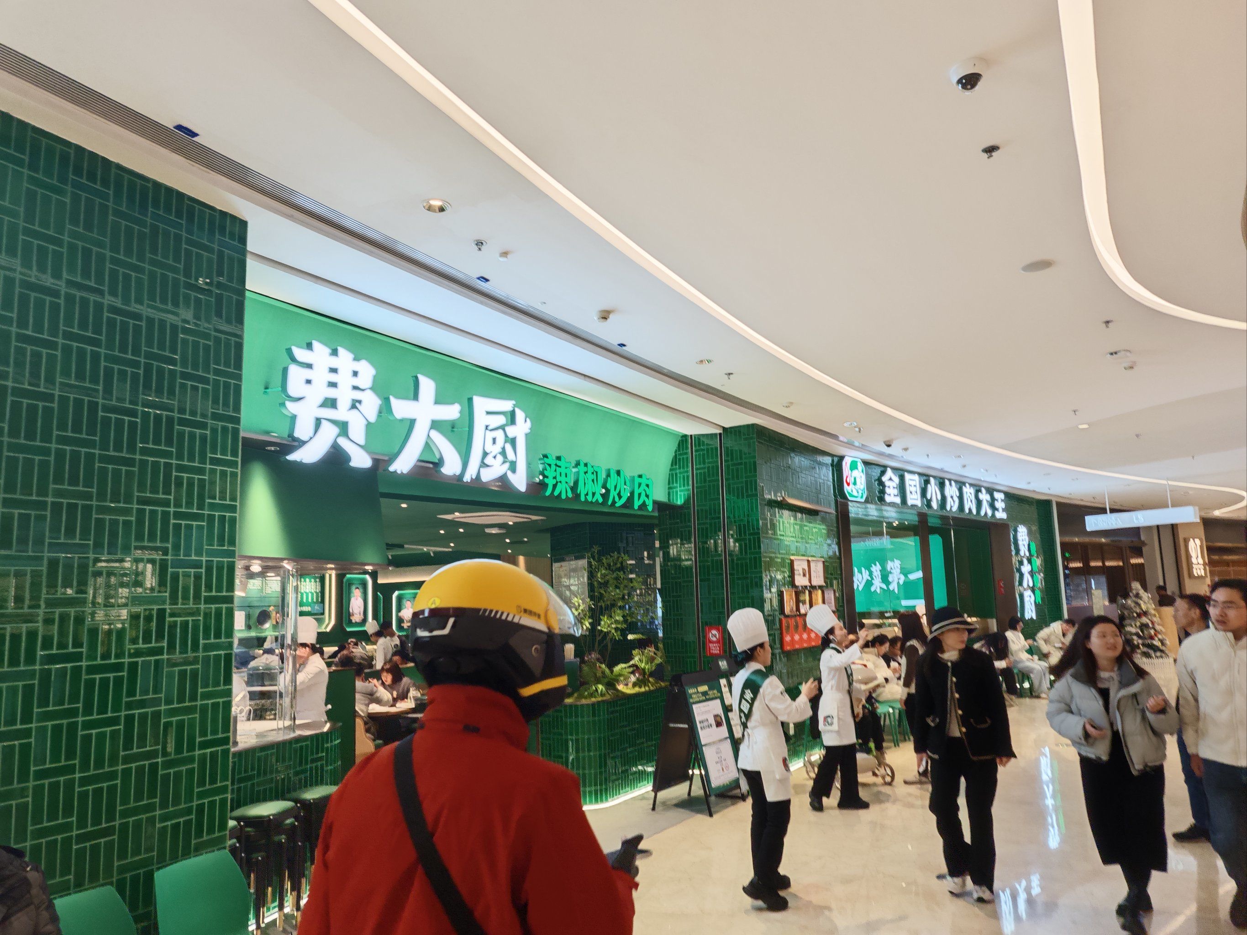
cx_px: 624
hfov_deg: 73.9
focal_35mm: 23
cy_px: 468
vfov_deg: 58.9
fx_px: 829
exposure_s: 1/101
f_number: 1.6
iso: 200
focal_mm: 6.55
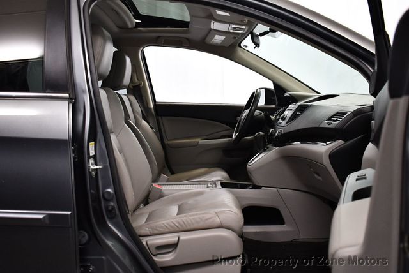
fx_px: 409
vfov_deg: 36.9
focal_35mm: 36
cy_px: 136
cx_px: 204
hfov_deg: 53.1
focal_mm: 18
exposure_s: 1/125
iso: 1000
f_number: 3.5
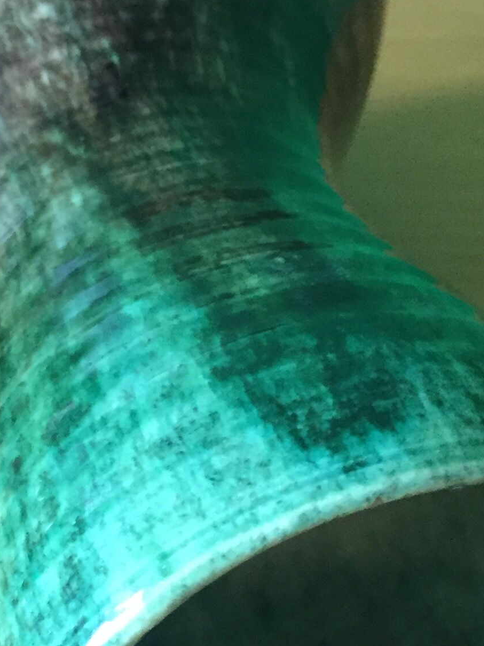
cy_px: 429
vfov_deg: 23.2
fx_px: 1566
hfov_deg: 17.6
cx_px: 217
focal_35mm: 84
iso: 250
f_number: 2.2
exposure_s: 1/25
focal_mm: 4.15
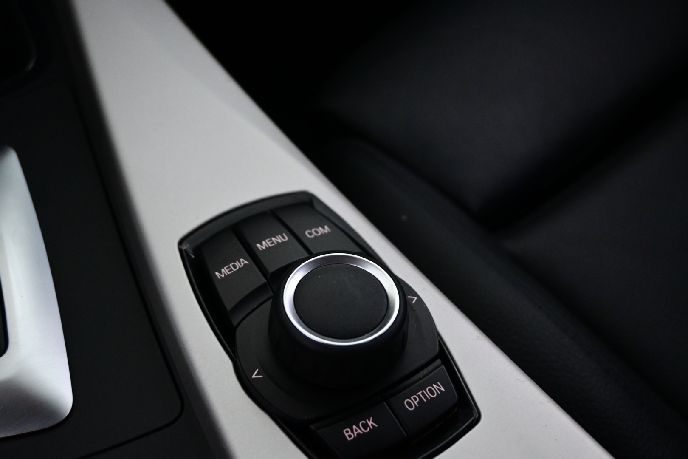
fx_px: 803
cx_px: 344
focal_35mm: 42
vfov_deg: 31.9
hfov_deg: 46.4
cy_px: 230
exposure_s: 1/50
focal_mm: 28
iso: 3200
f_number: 4.5
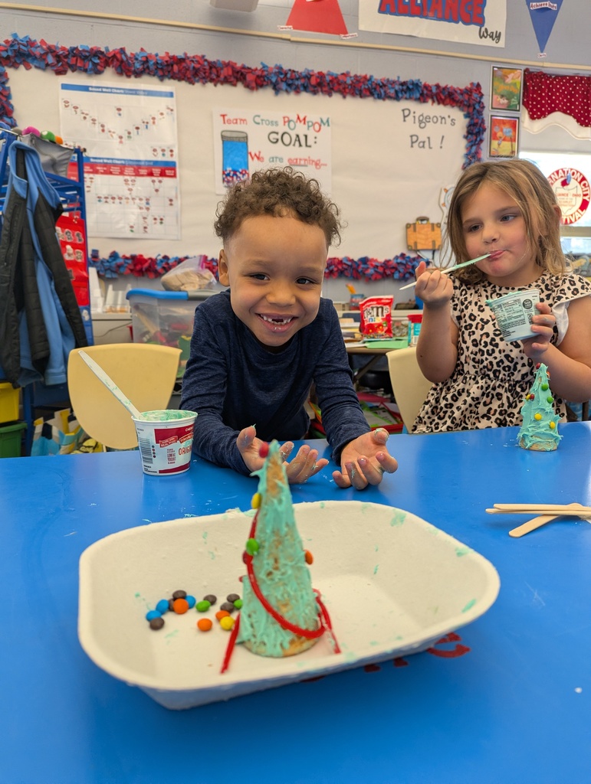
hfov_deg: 56.9
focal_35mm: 24
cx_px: 296
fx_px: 545
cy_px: 392
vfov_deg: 71.5
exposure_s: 1/107
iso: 214
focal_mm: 6.81
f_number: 1.85
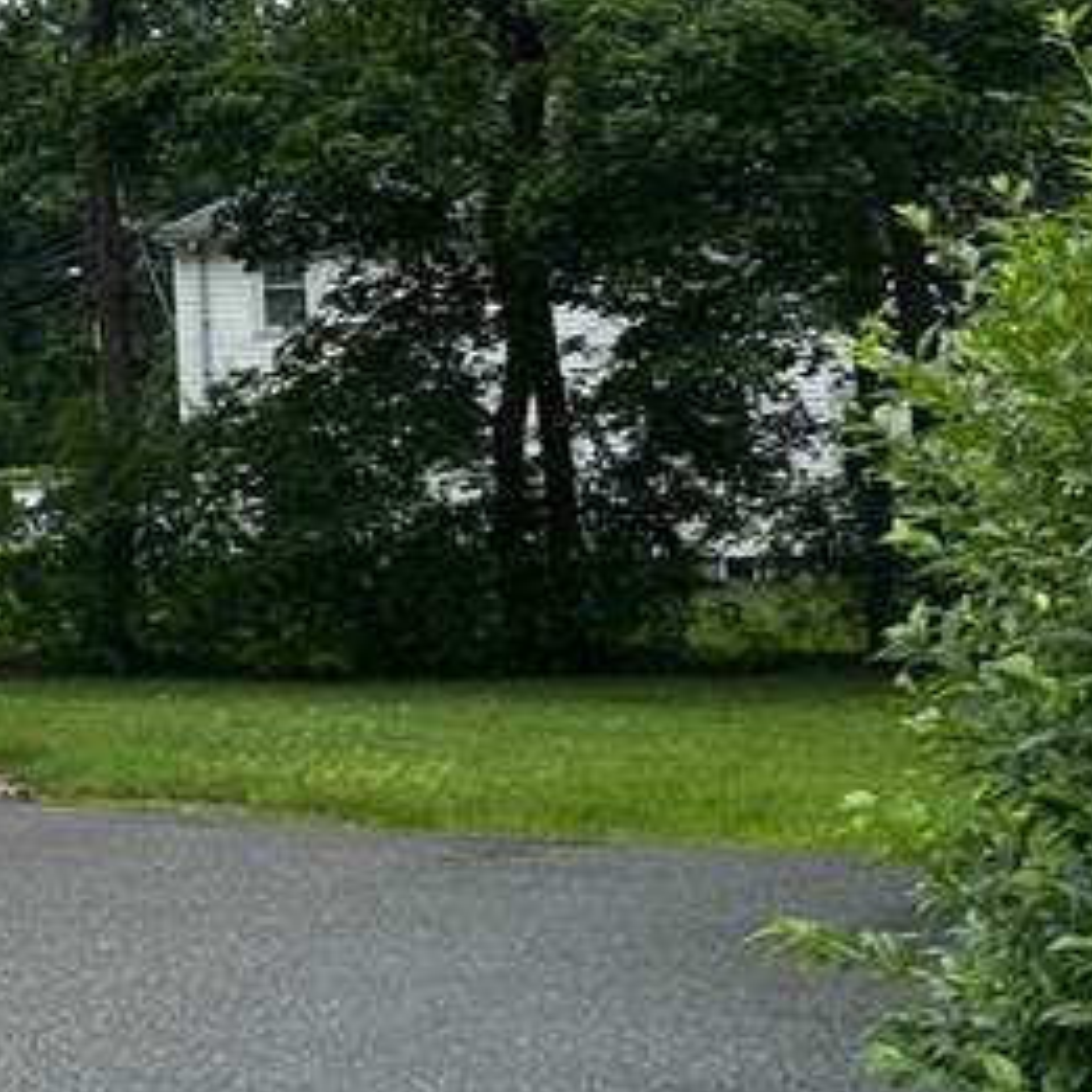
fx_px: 2962
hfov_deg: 17.6
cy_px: 130
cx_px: -766
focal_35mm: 83
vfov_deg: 20.5
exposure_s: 1/1613
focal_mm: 6.86
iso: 80
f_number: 1.78
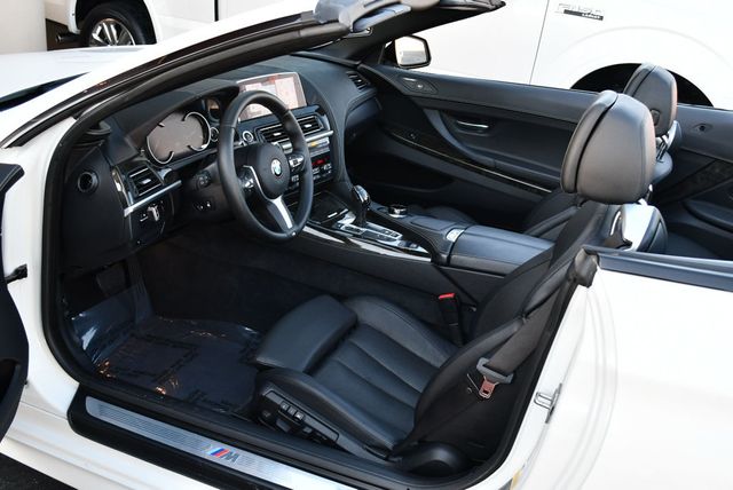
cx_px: 366
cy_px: 245
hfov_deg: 53.1
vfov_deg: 36.9
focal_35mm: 36
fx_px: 734
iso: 400
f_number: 4
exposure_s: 1/250
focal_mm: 18
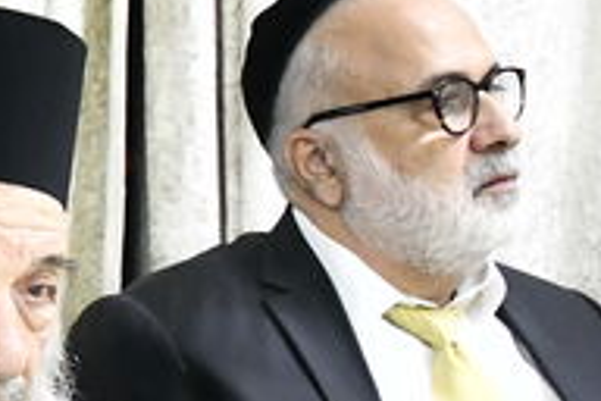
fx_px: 3405
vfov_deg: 6.7
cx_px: -983
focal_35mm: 204
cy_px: 83
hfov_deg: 8.8
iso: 2500
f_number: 5.6
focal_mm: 28
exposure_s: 1/125
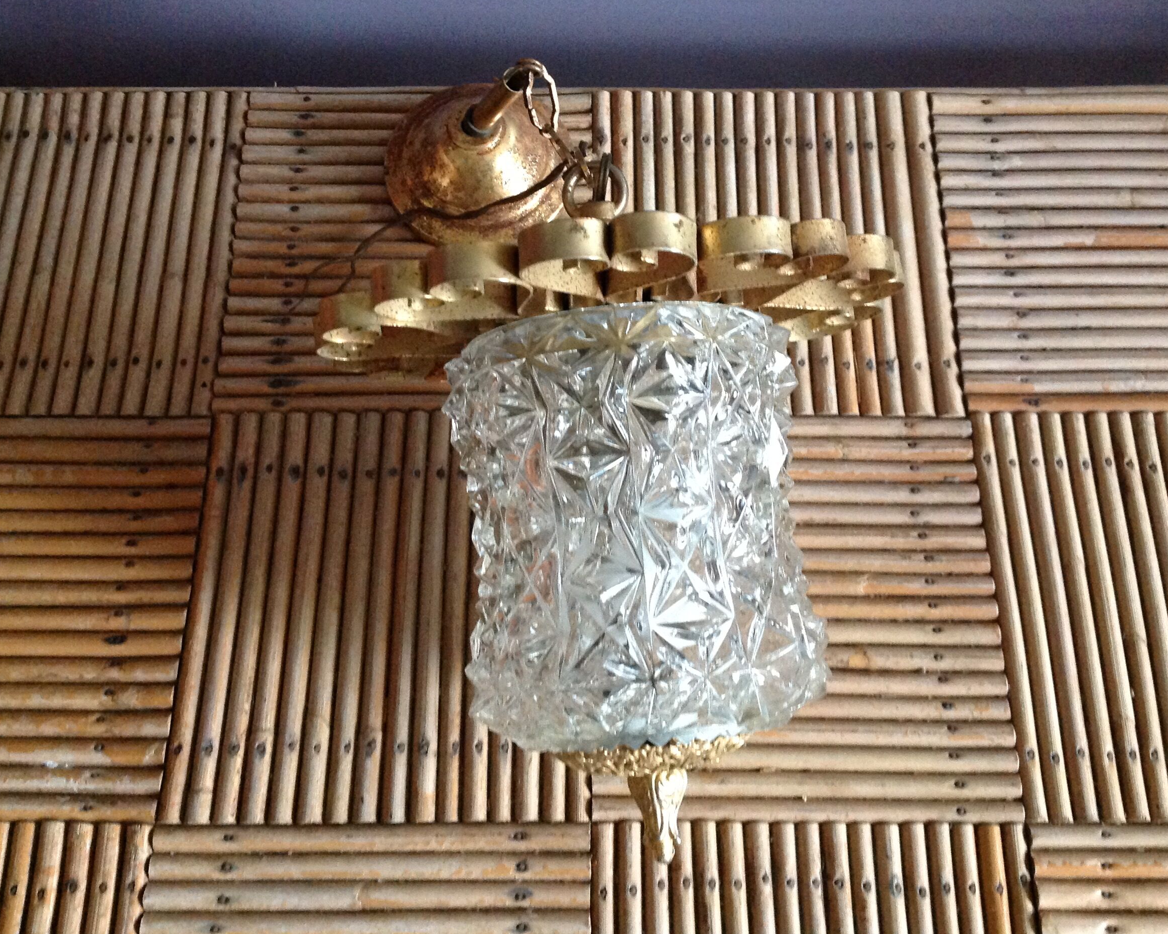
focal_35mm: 38
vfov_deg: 39.1
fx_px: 1313
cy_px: 450
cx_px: 595
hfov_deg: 47.9
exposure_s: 1/15
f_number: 2.4
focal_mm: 4.28
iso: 400
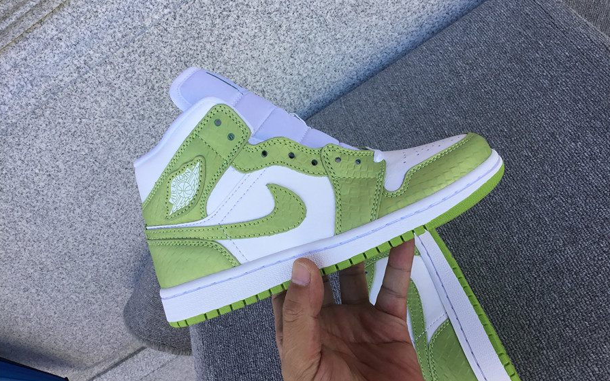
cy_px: 153
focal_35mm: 33
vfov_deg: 38.2
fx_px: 549
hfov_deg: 58.1
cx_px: 304
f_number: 2.4
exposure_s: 1/166
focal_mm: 3.3
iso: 25
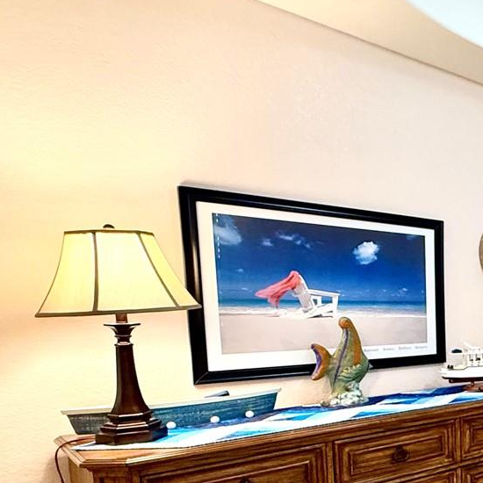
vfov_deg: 44.4
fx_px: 568
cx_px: 673
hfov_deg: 31.4
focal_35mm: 36
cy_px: 366
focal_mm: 2.22
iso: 320
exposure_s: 1/60
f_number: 2.2
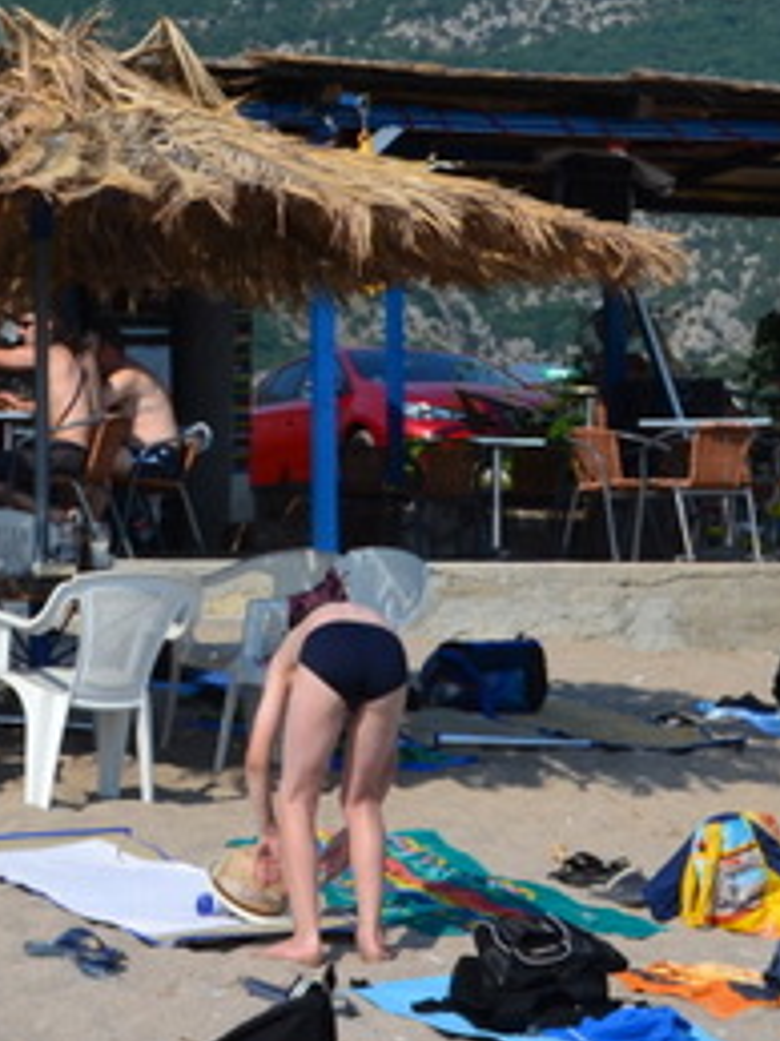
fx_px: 3488
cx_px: 221
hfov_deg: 12.7
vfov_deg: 17.0
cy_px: 406
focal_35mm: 116
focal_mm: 26
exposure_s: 1/400
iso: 400
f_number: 11
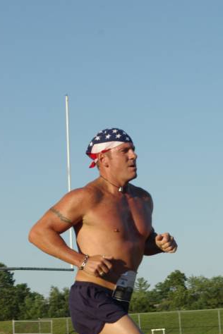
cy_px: 254
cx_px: 147
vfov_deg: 13.5
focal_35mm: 152
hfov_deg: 9.0
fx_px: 1412
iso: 200
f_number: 9.5
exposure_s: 1/350
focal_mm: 60
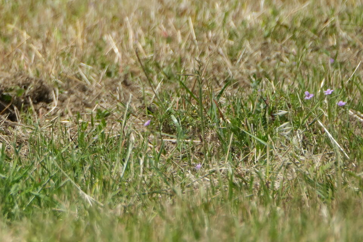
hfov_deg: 1.6
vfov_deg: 1.1
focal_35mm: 1279
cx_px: -288
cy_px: -175
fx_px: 12898
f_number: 6.3
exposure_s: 1/1600
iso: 400
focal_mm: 282
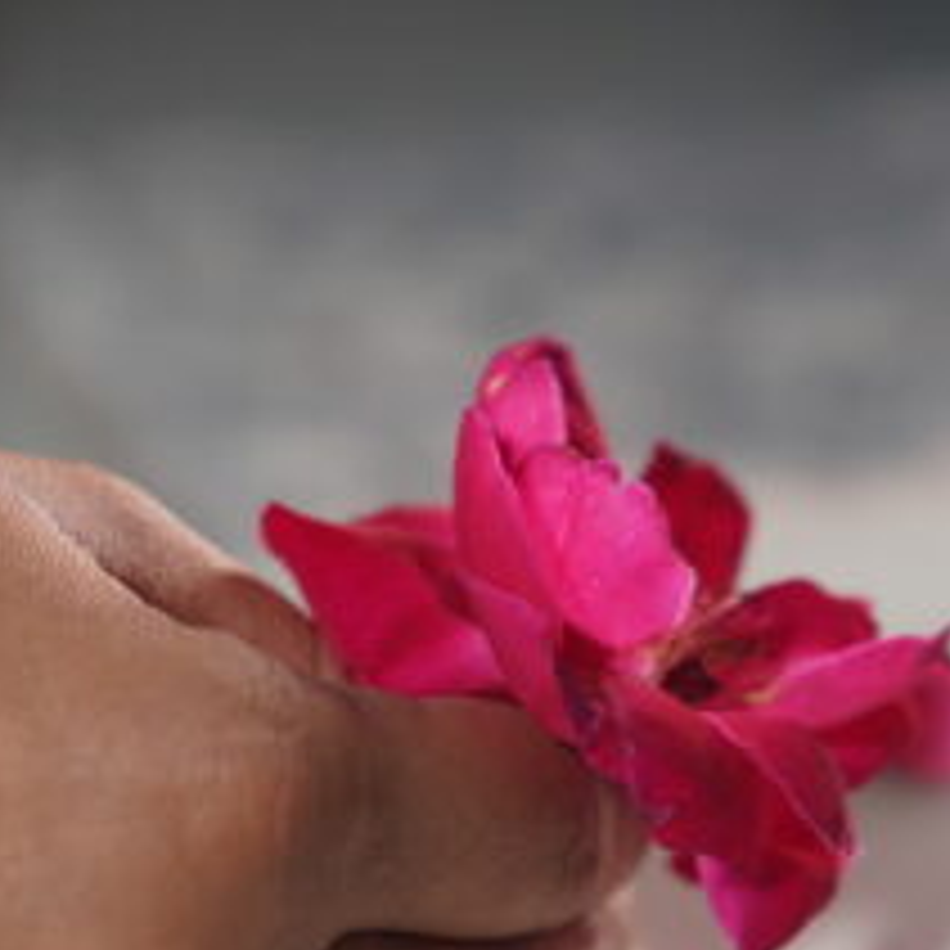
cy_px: 675
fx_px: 5247
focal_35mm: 169
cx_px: 77
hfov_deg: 10.3
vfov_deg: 10.3
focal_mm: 70
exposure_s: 1/200
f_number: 3.5
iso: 400
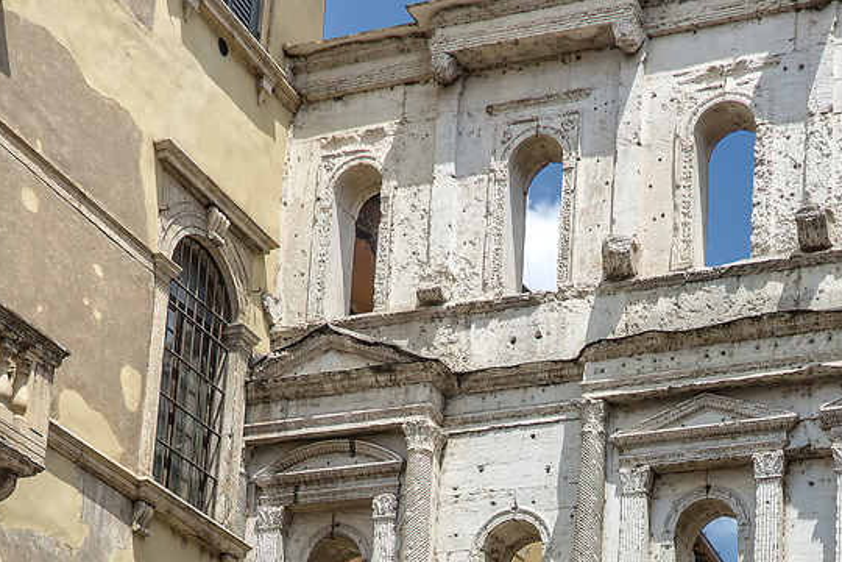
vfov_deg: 16.5
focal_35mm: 75
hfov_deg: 26.6
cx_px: 649
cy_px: 854
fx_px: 1754
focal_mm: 24
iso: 100
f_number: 9
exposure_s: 1/50
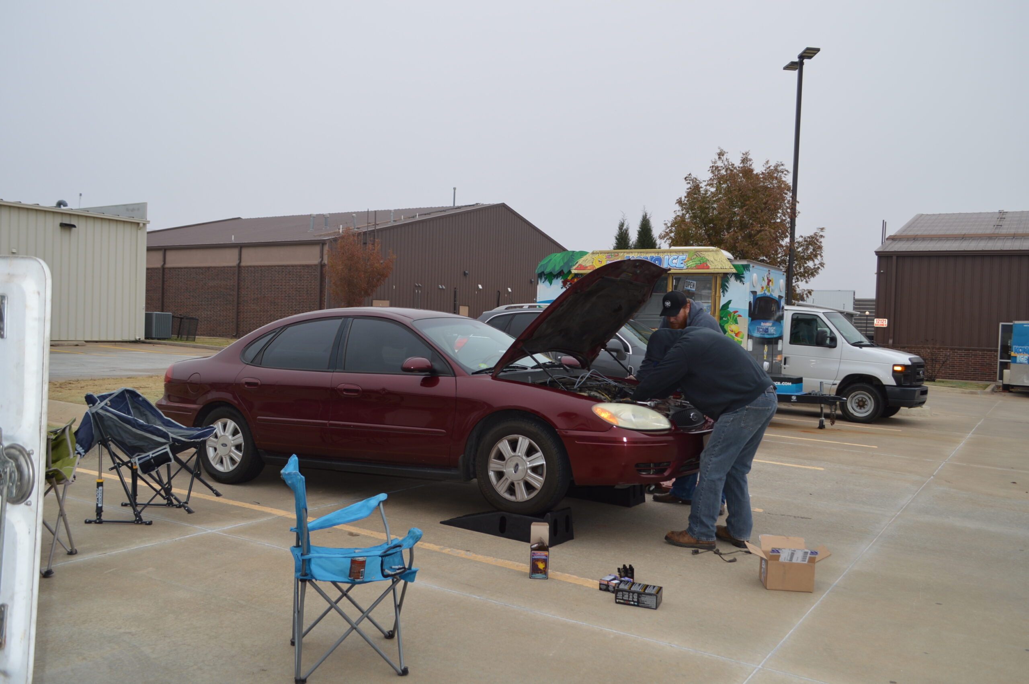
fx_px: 857
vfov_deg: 43.5
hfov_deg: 62.0
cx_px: 514
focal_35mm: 30
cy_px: 342
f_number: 5
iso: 100
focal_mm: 20
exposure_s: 1/200
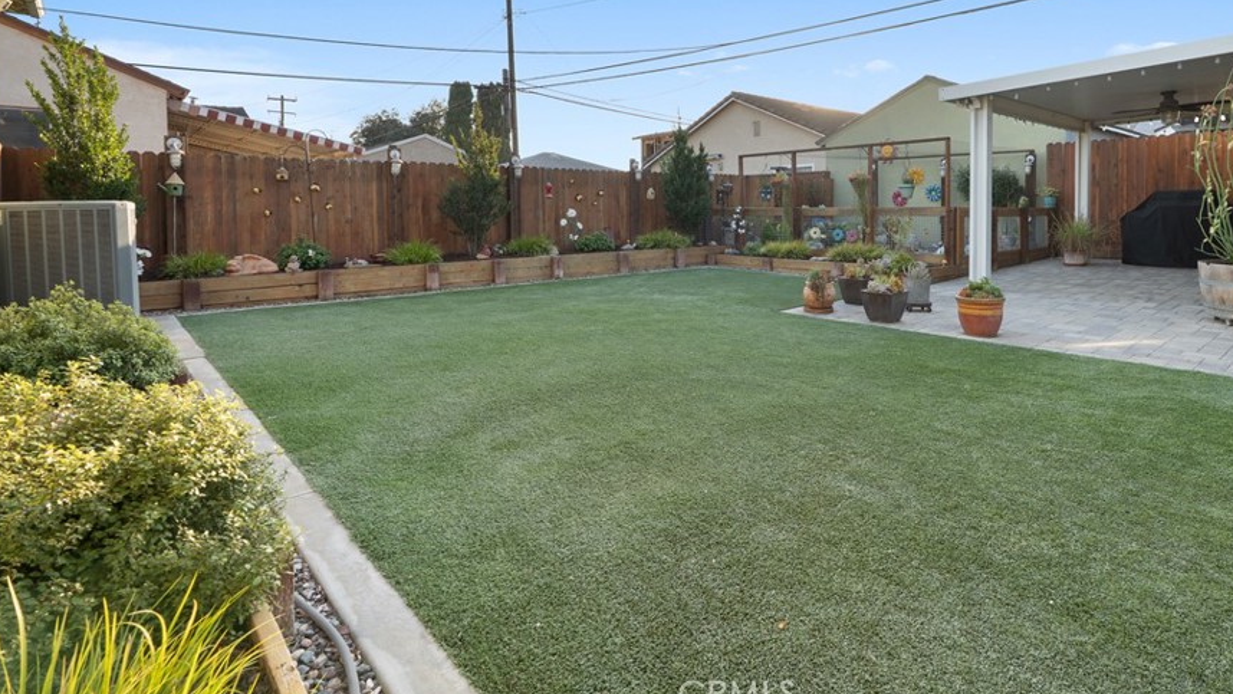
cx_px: 700
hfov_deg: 86.1
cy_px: 223
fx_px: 654
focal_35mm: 20
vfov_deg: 54.6
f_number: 9
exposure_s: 1/30
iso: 320
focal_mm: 16
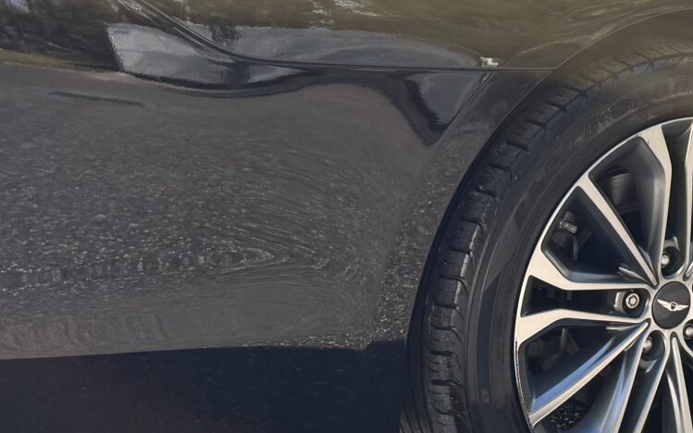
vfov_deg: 14.7
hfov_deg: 22.8
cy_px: -16
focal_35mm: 87
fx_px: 1643
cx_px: 711
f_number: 1.78
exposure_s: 1/1385
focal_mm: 6.76
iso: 100
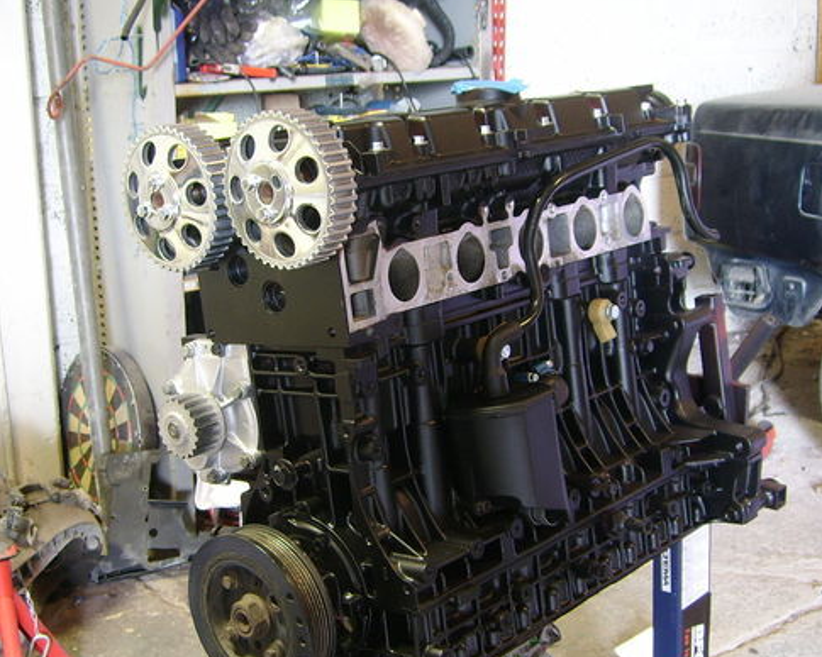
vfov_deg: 26.2
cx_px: 364
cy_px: 352
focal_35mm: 58
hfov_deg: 32.4
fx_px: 1411
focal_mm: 7.53
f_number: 3.1
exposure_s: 1
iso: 100
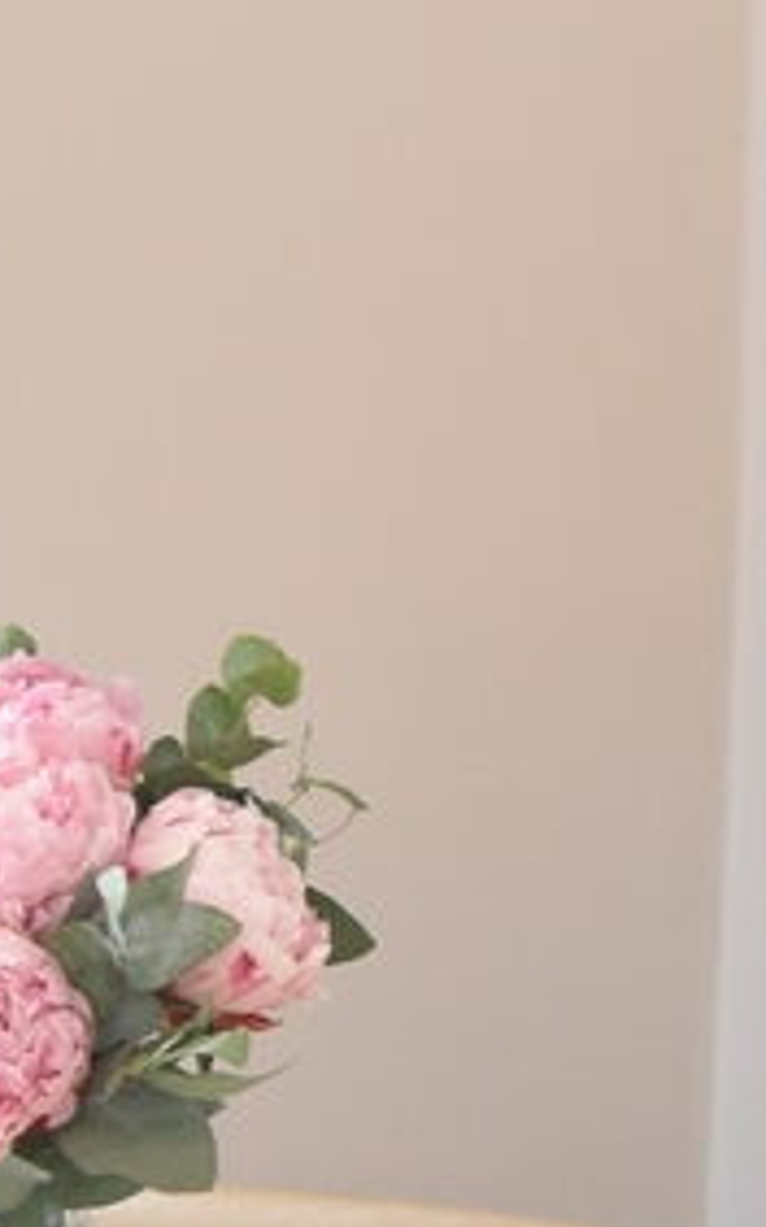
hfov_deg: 5.2
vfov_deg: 8.4
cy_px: 1001
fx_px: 8359
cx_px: 100
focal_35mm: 250
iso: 2500
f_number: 4
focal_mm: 46
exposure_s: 1/60
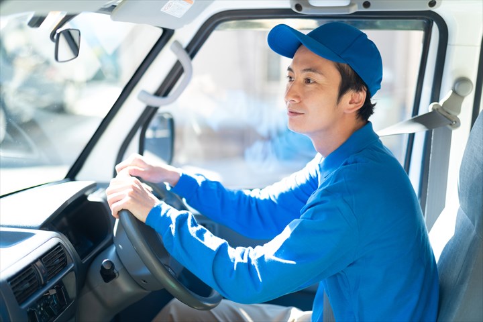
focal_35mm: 50
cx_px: 242
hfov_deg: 39.6
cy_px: 161
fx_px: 671
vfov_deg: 27.0
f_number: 1.4
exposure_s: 1/200
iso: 100
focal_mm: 50
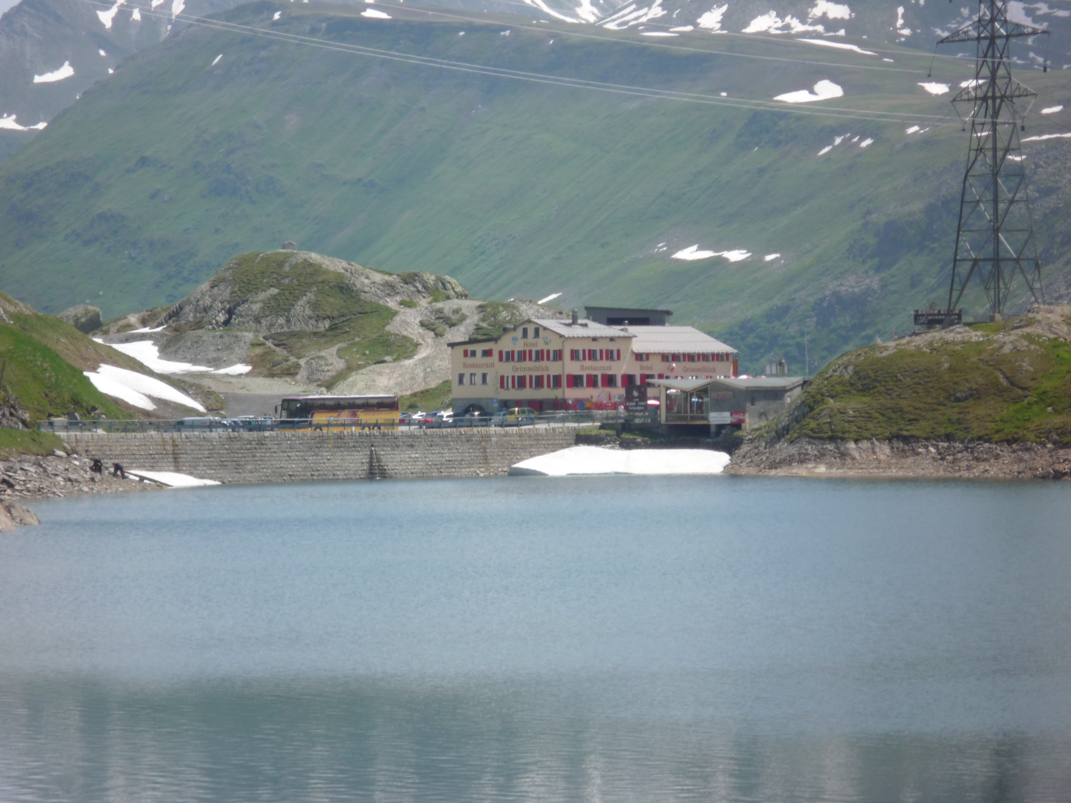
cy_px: 402
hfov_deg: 13.2
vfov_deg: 9.9
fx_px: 4641
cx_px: 536
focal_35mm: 150
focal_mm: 26
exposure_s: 1/400
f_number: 5.9
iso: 100
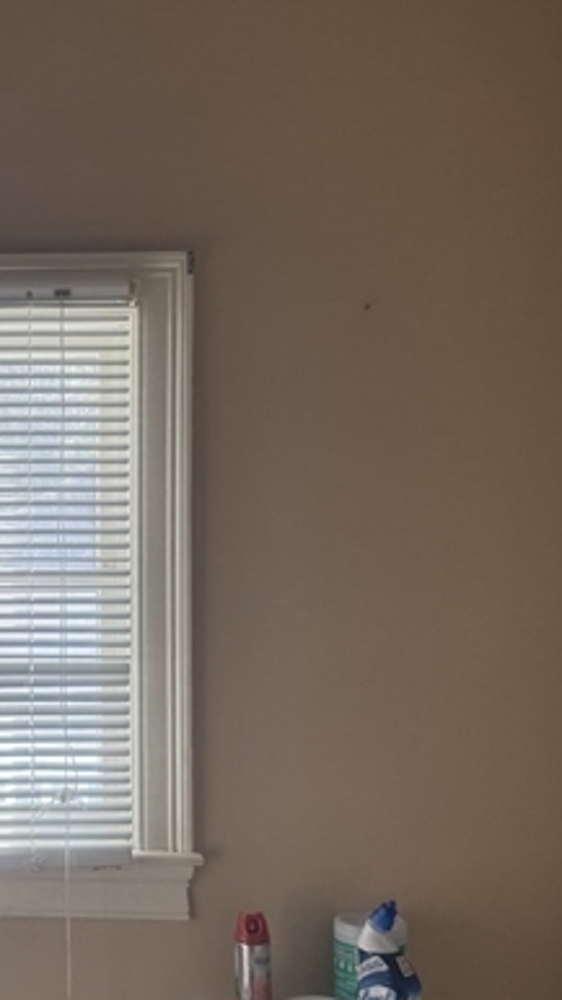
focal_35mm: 52
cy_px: 552
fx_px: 1378
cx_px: -23
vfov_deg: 39.8
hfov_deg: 22.0
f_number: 1.78
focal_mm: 6.76
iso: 100
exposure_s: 1/295
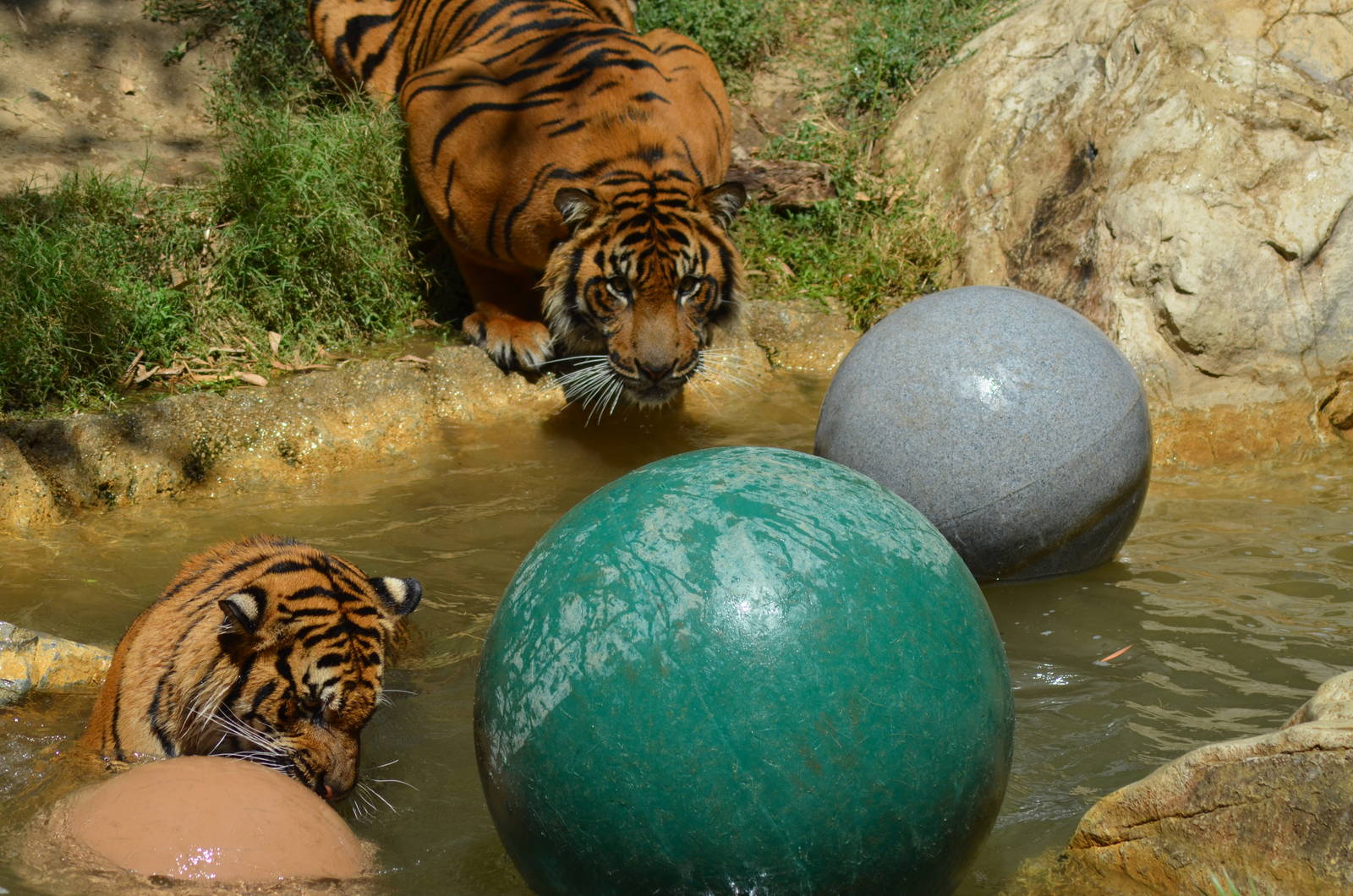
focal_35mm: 278
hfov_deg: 7.4
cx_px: 676
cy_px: 448
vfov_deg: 4.9
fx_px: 10409
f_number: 7.1
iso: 400
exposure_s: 1/1600
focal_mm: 185
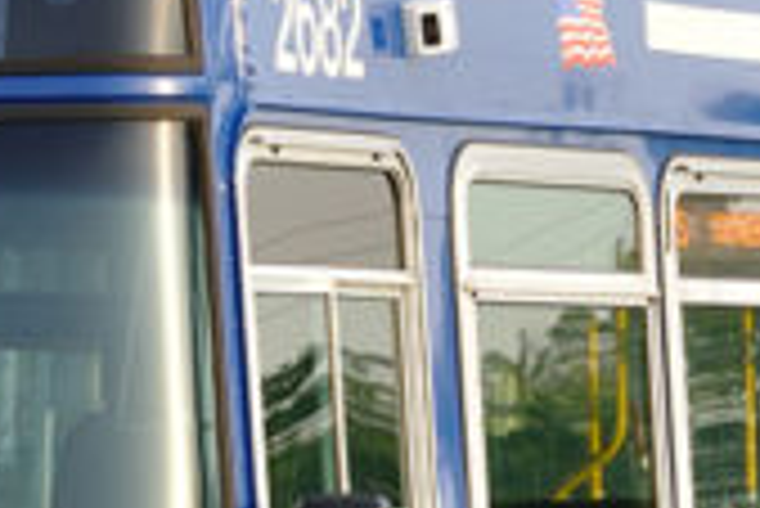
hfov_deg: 4.0
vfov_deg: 2.7
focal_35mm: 511
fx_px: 10803
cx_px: 256
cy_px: 508
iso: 200
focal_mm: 75
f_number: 10
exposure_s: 1/60
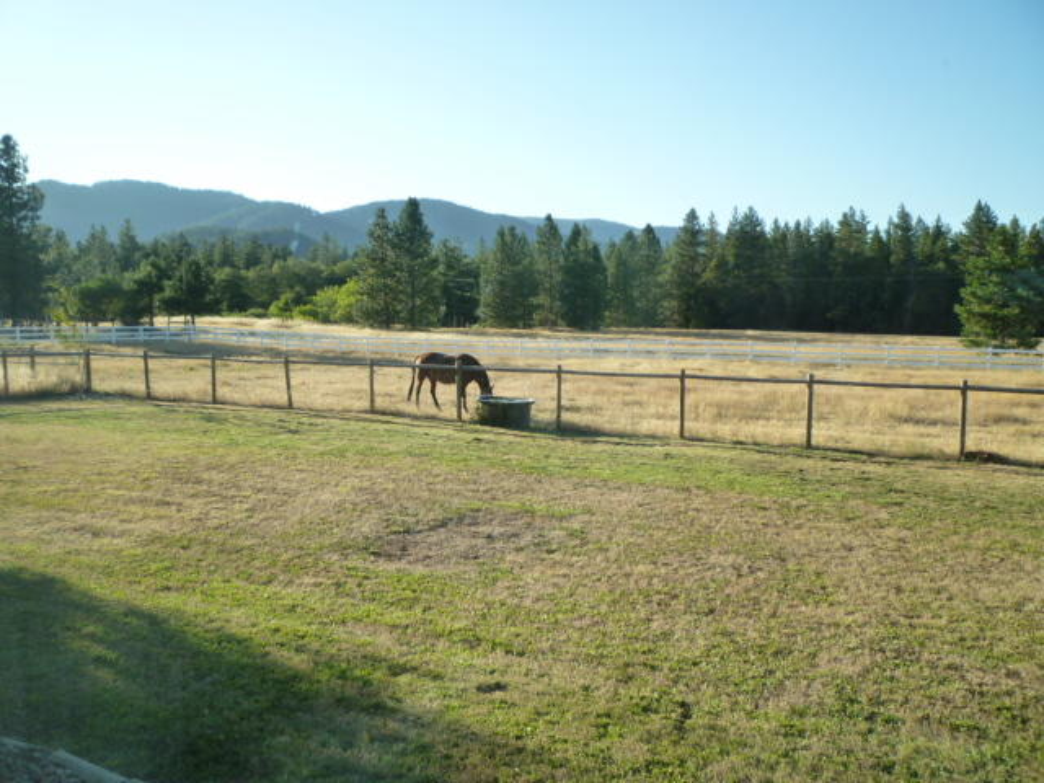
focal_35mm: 29
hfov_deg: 61.7
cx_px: 522
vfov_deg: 48.2
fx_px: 875
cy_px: 392
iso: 125
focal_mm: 5.2
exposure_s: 1/250
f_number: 3.3
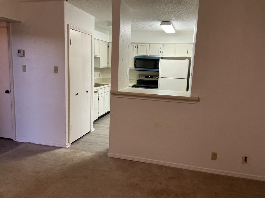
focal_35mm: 29
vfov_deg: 48.2
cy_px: 99
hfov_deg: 61.7
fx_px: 222
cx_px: 132
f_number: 1.8
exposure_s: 1/60
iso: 200
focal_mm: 3
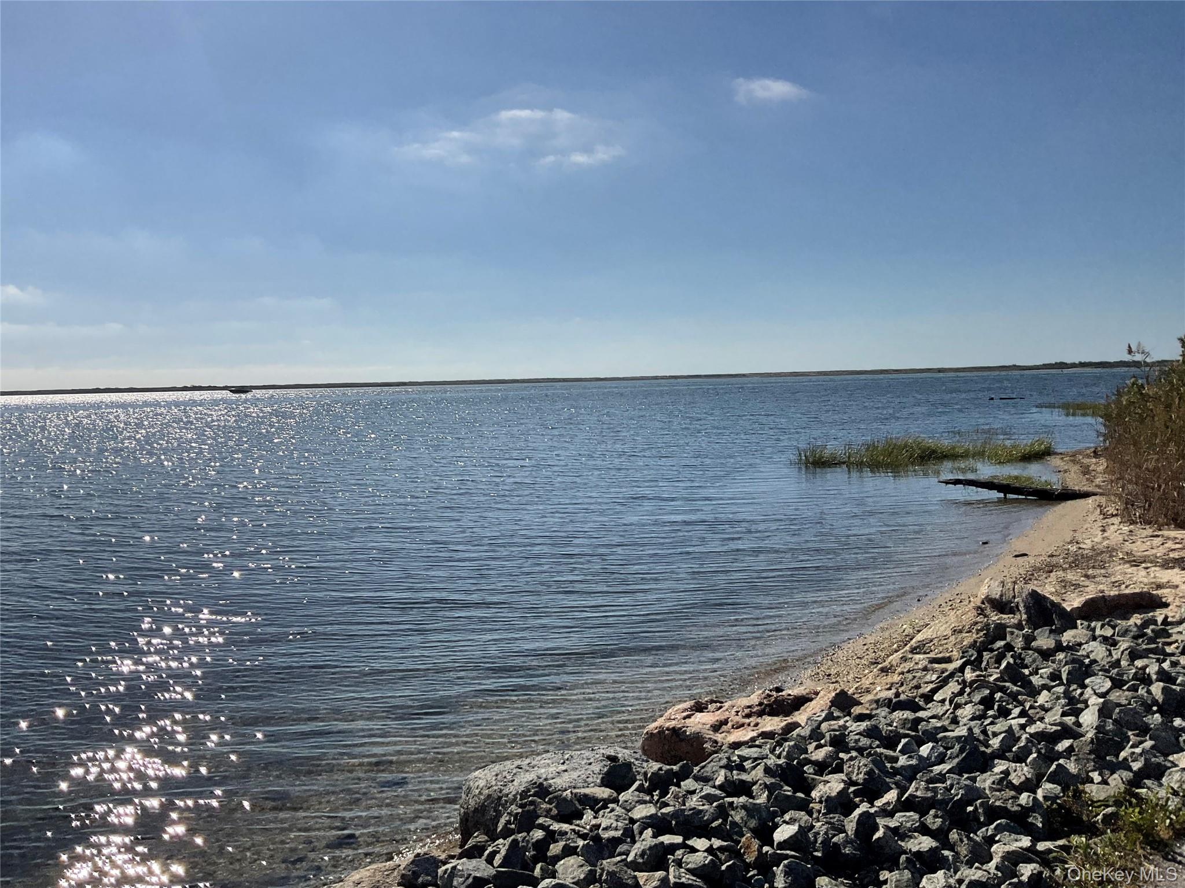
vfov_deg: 48.2
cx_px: 592
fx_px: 993
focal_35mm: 29
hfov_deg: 61.7
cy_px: 444
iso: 16
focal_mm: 3
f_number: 1.8
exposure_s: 1/7407
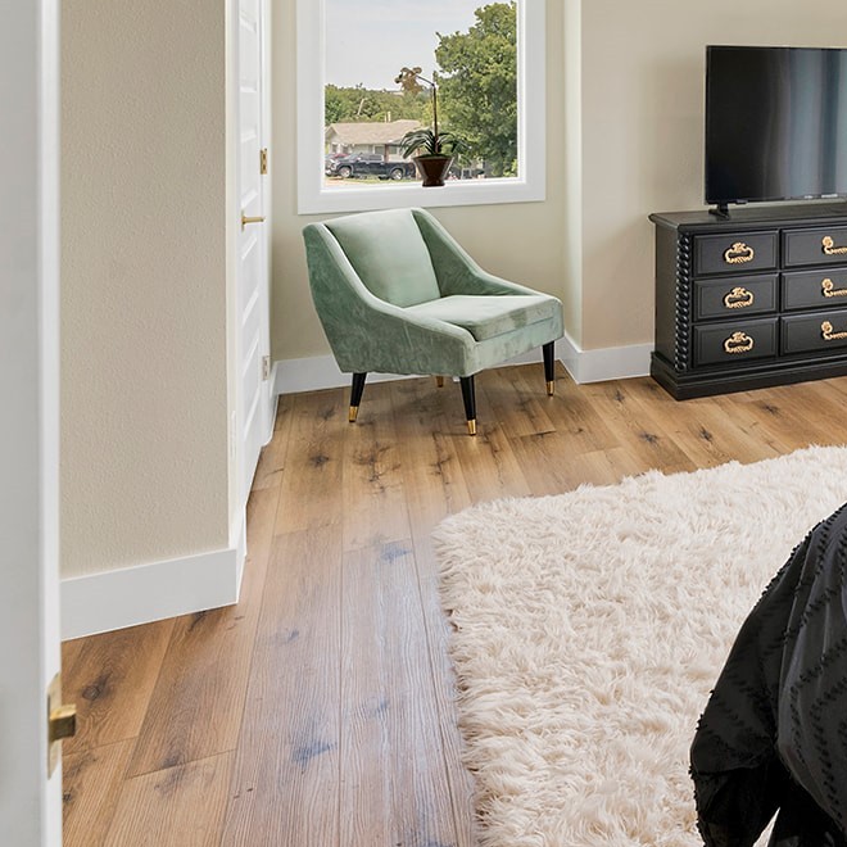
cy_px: 244
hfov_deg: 40.8
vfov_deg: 48.4
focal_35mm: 33
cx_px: 914
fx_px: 914
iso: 250
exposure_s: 1/100
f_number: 8
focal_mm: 16
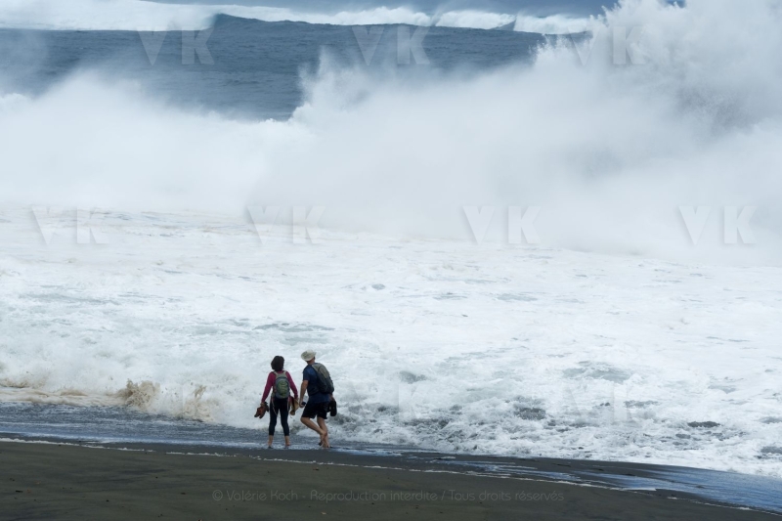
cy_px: 260
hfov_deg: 10.2
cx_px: 391
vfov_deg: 6.8
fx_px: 4387
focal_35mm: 202
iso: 100
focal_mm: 135
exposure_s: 1/800
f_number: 8
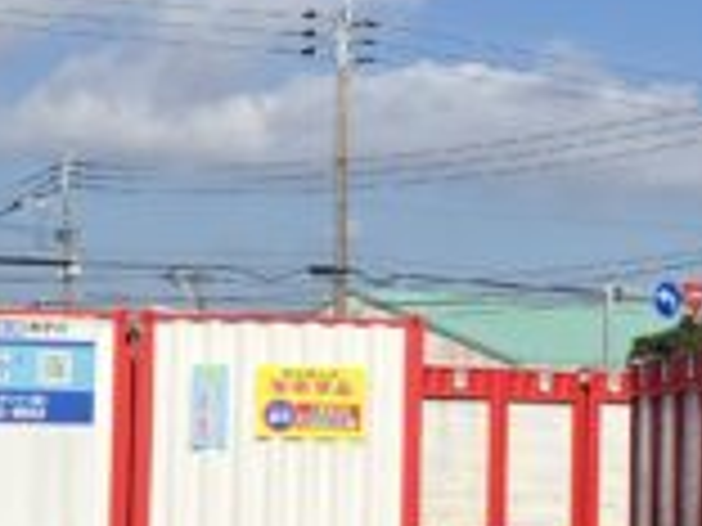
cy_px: 387
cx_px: 248
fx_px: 2535
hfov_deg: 15.7
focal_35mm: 125
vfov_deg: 11.8
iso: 32
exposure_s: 1/3247
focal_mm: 3.99
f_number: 1.8
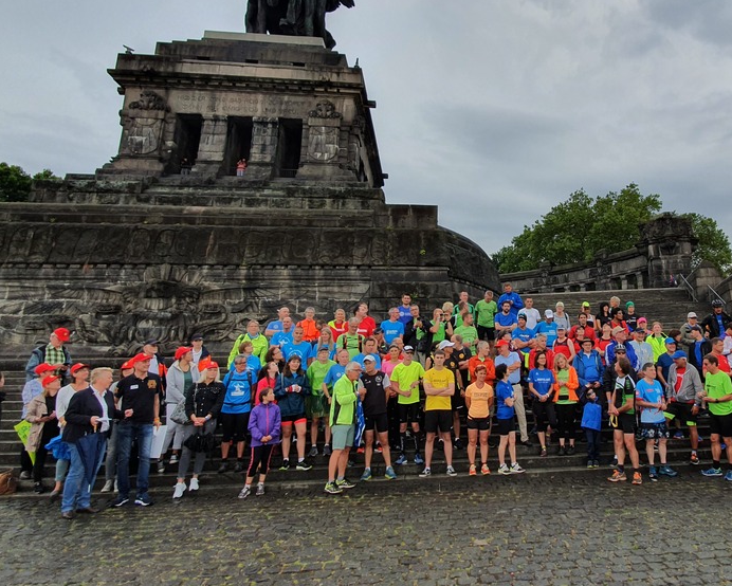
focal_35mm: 22
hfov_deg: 72.5
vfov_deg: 62.8
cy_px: 250
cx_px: 495
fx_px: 477
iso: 50
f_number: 2.2
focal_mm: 1.8
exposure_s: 1/186
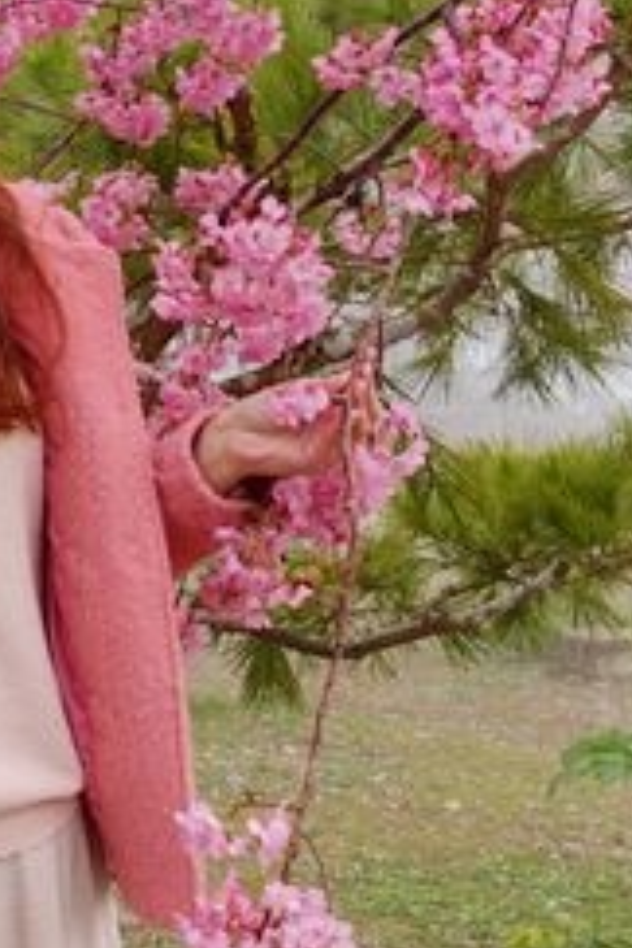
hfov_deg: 15.7
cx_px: -178
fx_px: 2185
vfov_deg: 24.2
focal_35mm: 83
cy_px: 234
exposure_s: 1/200
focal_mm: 11.45
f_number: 2.8
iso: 125
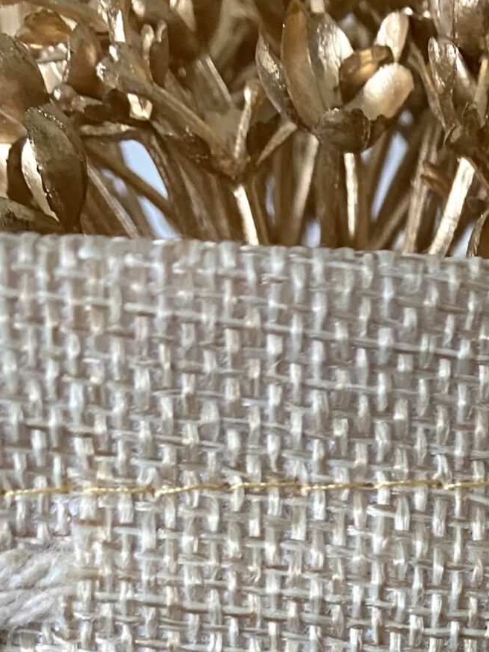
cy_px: 946
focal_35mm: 76
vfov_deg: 21.9
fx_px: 1431
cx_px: 520
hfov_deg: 18.7
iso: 250
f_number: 1.8
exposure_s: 1/60
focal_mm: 4.25
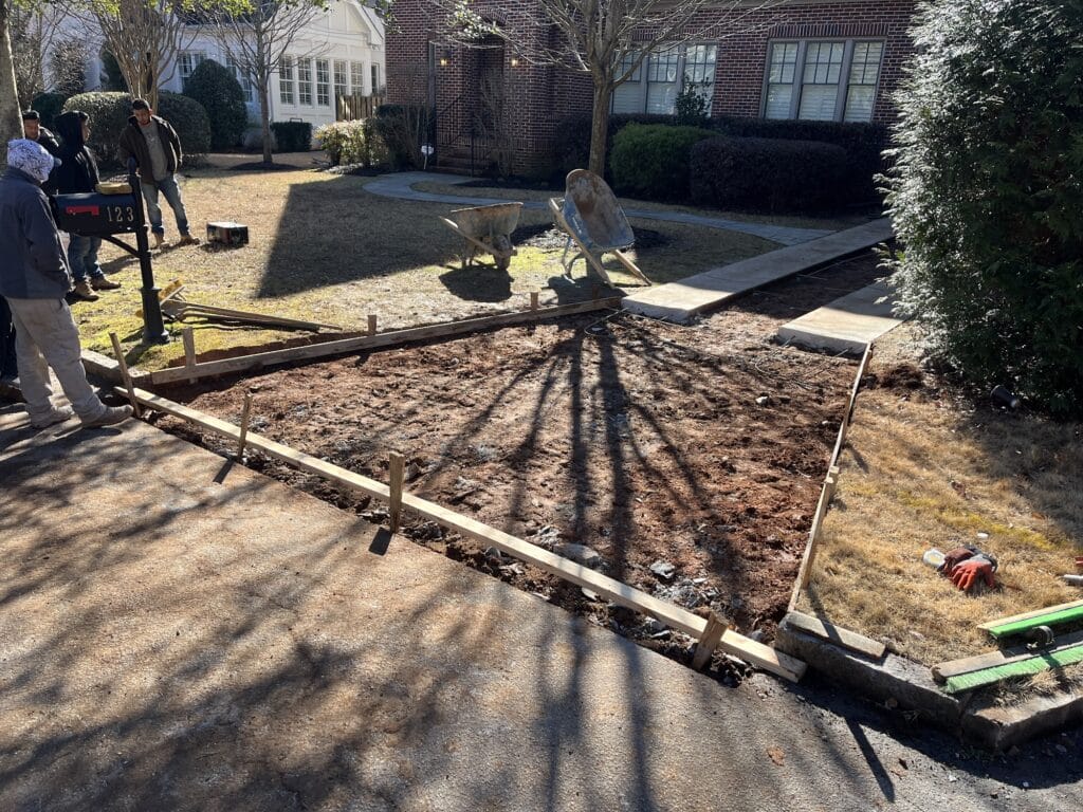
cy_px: 406
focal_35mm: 26
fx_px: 813
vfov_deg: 53.1
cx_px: 542
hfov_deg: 67.3
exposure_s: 1/1009
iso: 50
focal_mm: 5.1
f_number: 1.6
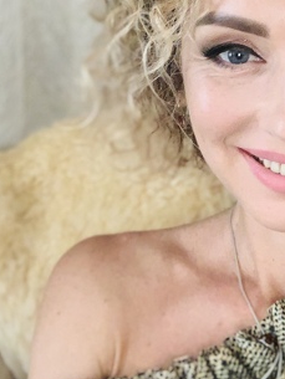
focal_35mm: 63
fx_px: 691
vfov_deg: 30.4
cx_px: 248
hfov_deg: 22.8
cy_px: 112
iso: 320
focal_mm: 2.87
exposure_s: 1/30
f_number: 2.2
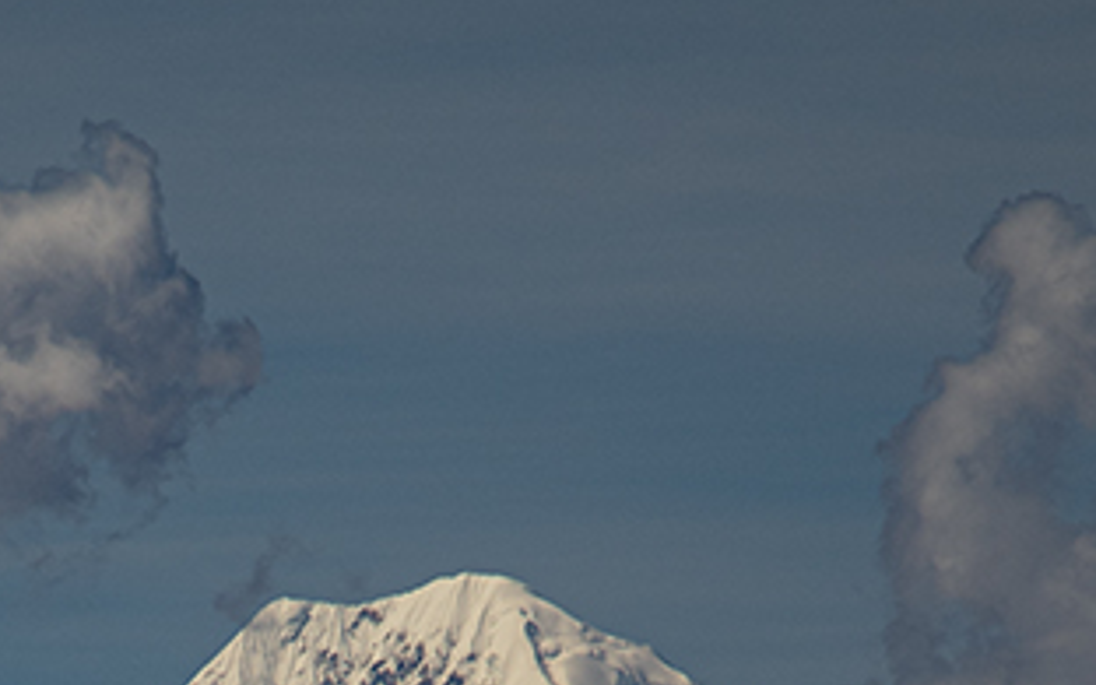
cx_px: -28
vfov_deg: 0.9
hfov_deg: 1.4
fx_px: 43878
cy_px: 1623
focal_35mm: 1469
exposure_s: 1/320
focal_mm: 300
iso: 110
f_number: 5.6
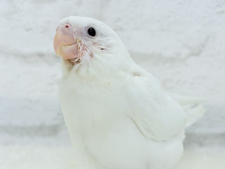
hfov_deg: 36.8
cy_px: 84
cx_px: 112
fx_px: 338
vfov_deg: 28.0
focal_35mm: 52
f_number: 1.6
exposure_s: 1/100
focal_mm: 5.96
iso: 50
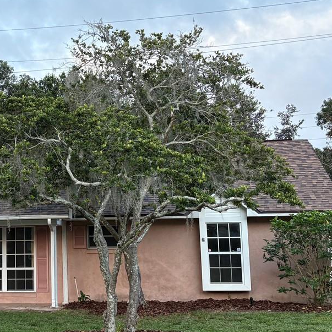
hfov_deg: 27.1
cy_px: 147
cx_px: 30
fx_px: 662
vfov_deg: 28.1
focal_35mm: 61
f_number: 1.6
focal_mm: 5.96
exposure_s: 1/179
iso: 125
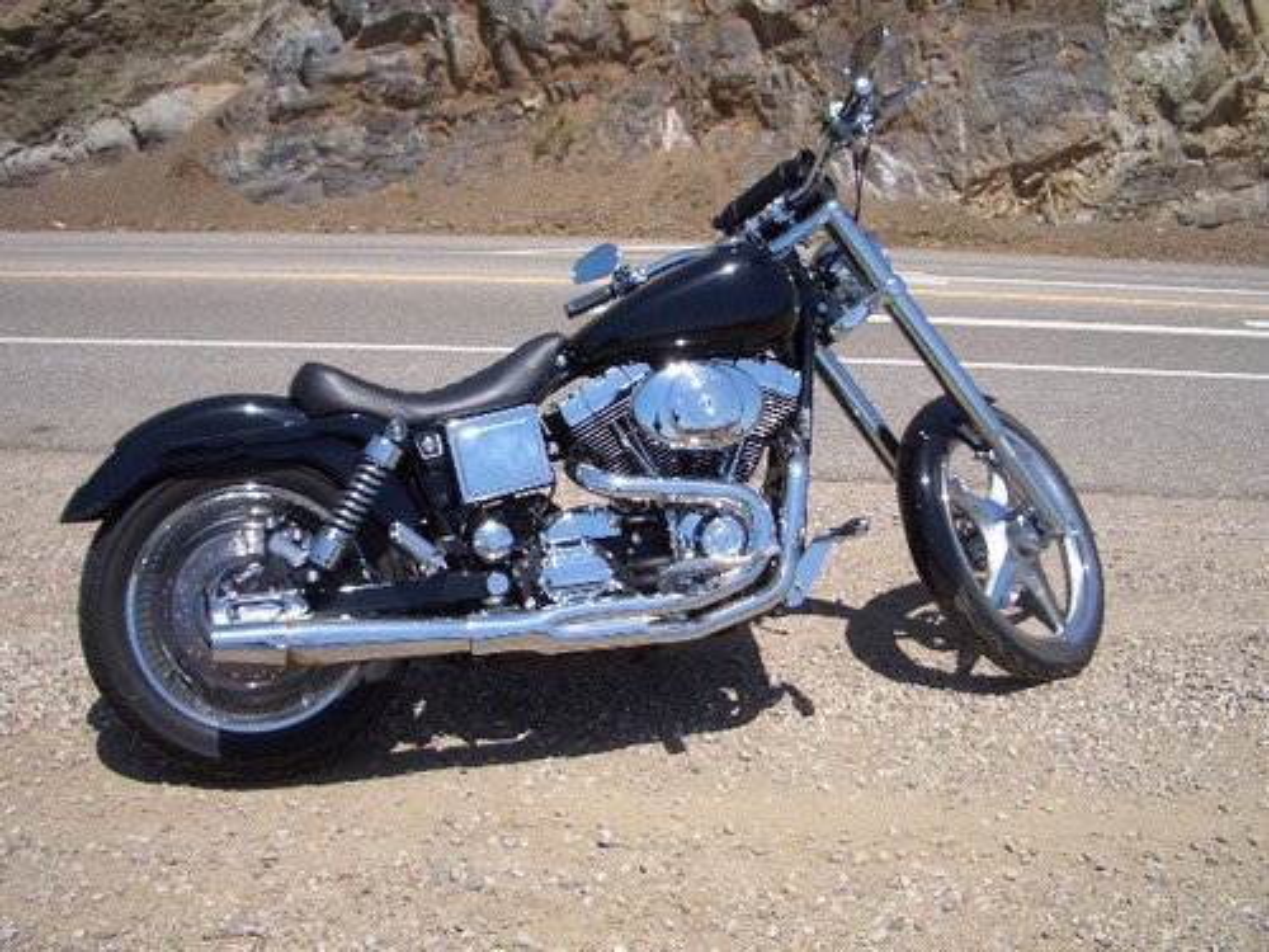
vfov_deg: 40.7
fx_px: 1283
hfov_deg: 52.6
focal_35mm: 35
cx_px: 634
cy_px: 476
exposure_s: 1/400
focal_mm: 5.8
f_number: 4.3
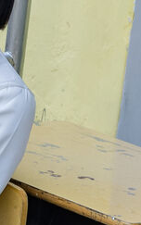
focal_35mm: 378
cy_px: -56
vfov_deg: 5.5
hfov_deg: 3.4
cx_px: -157
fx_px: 2323
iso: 125
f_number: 3.2
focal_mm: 50
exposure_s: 1/640
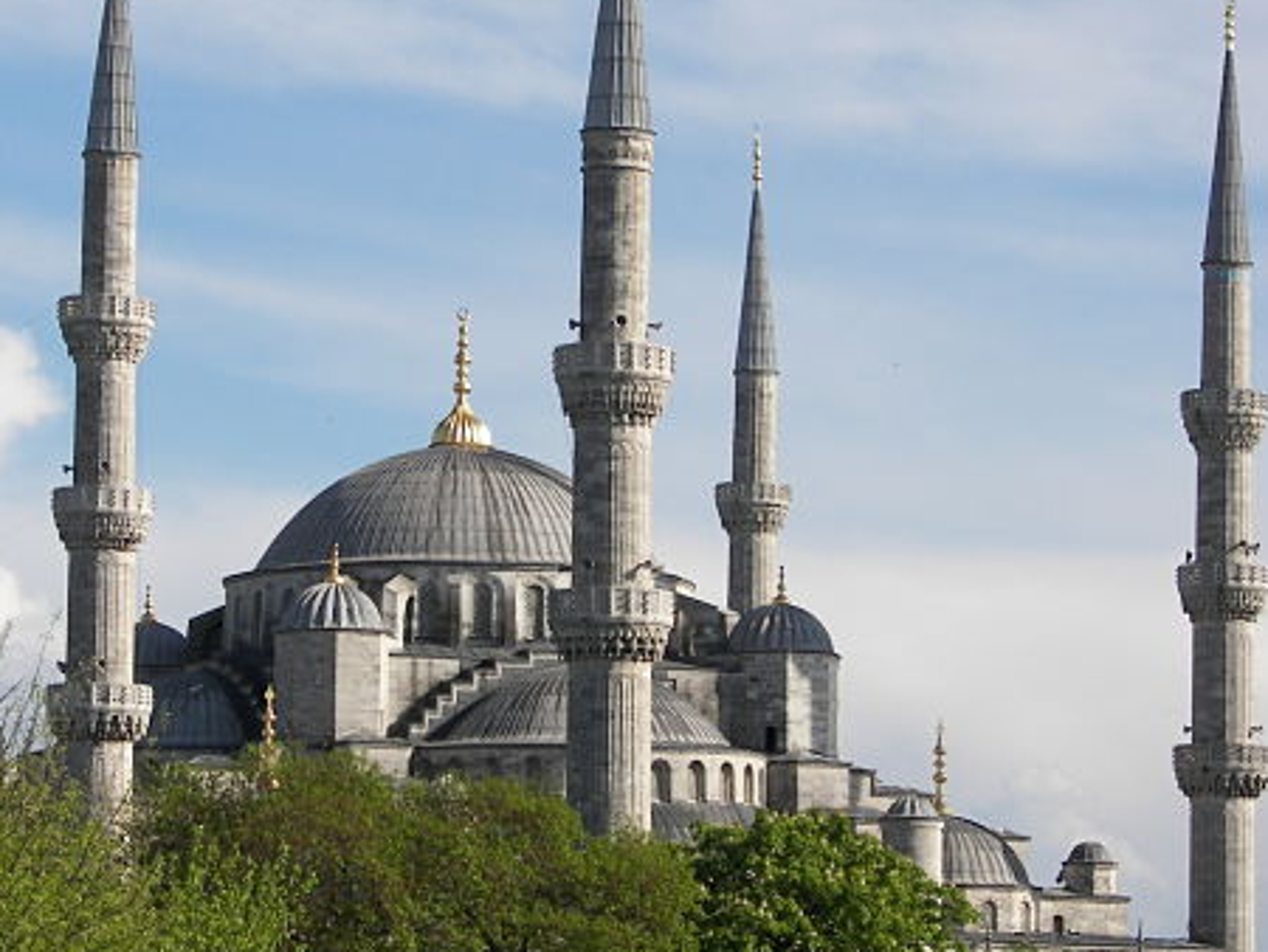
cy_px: 456
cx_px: 462
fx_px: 5717
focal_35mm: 156
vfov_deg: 9.5
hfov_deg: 12.6
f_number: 3.2
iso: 50
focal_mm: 19.5
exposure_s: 1/800
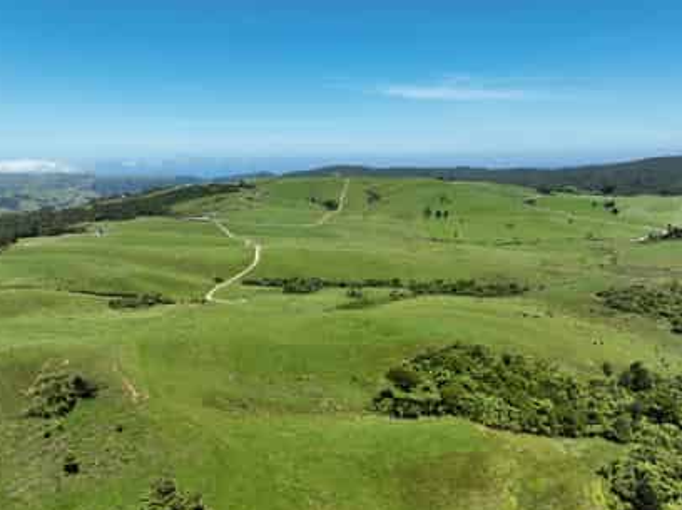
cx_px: 347
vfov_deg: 47.9
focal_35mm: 29
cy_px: 305
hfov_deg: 61.7
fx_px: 571
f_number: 2.8
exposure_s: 1/1600
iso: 100
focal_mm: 12.29
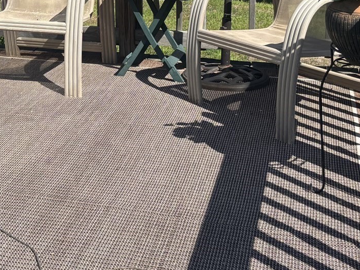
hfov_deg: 25.1
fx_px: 790
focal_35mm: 76
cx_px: 54
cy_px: -19
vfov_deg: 18.7
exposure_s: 1/3021
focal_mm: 5.96
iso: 50
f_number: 1.6
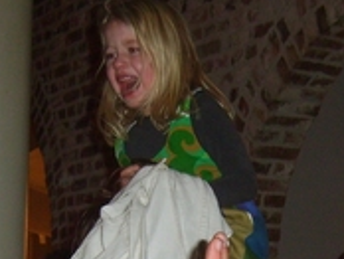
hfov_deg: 15.0
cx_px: 186
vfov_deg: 11.2
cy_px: 287
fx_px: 1304
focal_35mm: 131
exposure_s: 1/30
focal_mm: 7.8
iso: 100
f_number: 2.8
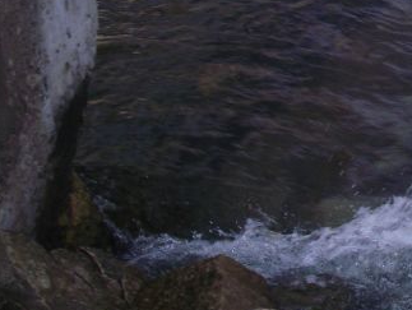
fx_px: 1120
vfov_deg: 15.5
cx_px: 383
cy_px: -3
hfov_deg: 20.4
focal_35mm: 94
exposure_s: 1/100
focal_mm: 6.3
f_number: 6.6
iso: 64
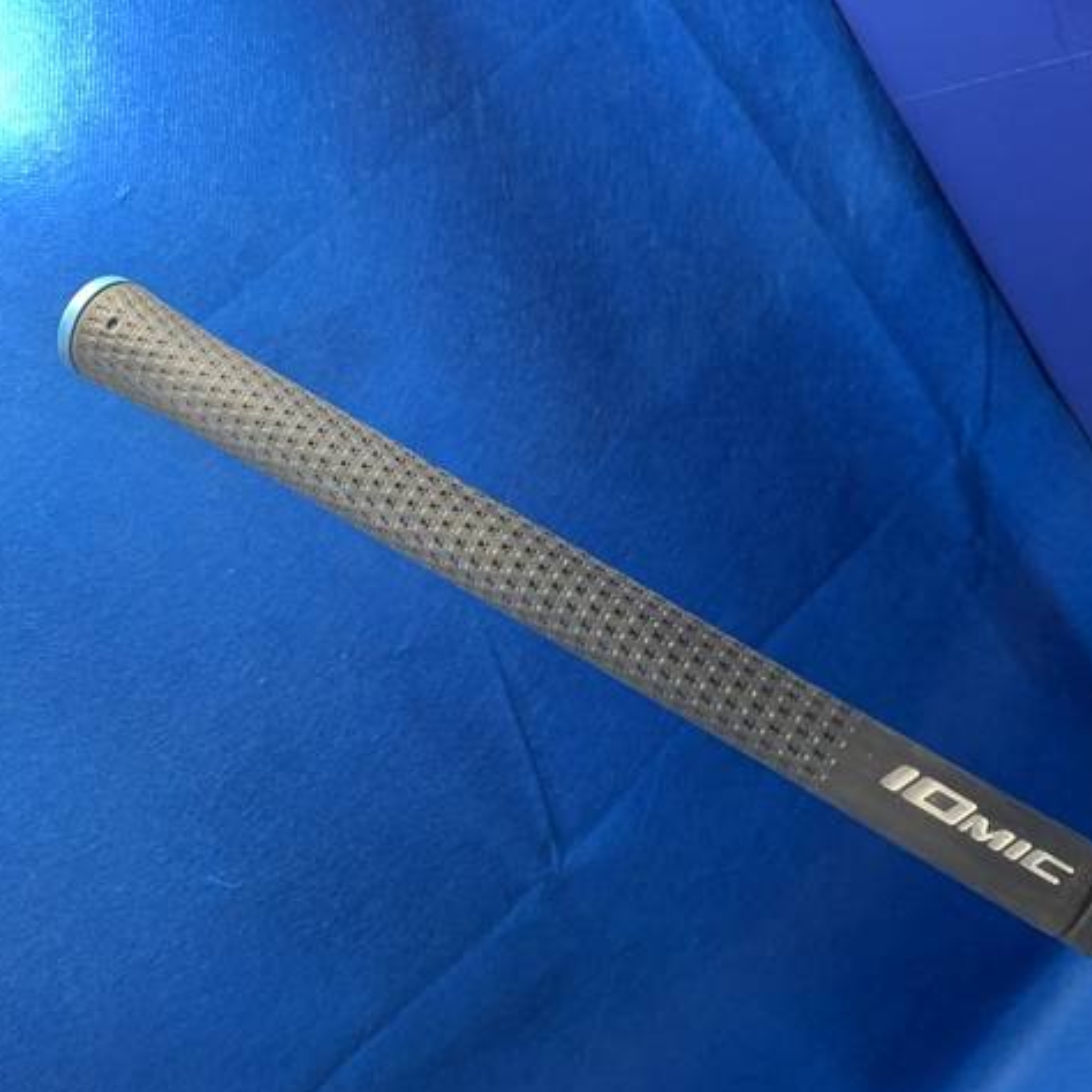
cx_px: 537
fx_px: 1106
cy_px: 551
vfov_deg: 52.5
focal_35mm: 31
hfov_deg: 52.5
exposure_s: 1/60
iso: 200
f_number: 1.8
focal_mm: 4.25
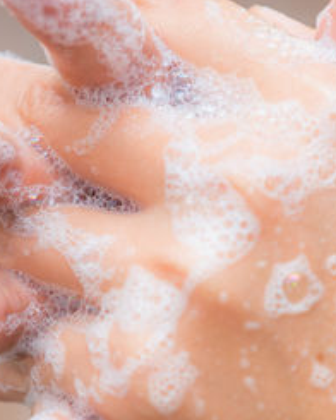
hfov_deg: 7.2
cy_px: 260
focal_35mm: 214
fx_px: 2660
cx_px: 236
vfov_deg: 9.0
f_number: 4
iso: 200
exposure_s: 1/60
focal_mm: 66
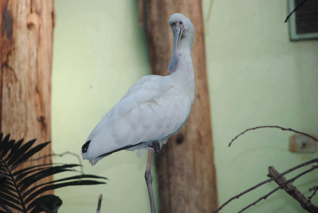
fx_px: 1327
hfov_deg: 13.7
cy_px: 106
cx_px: 159
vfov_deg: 9.2
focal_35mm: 150
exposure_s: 1/200
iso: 100
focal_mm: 100
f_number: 4.5
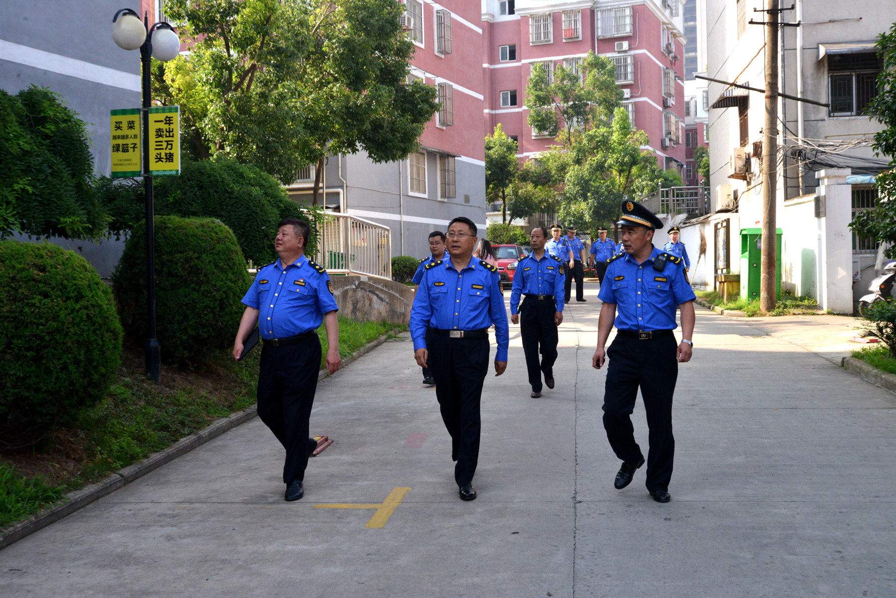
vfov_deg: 28.1
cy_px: 299
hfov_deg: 41.1
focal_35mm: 48
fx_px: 1195
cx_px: 448
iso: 1600
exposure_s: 1/500
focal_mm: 48
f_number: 11
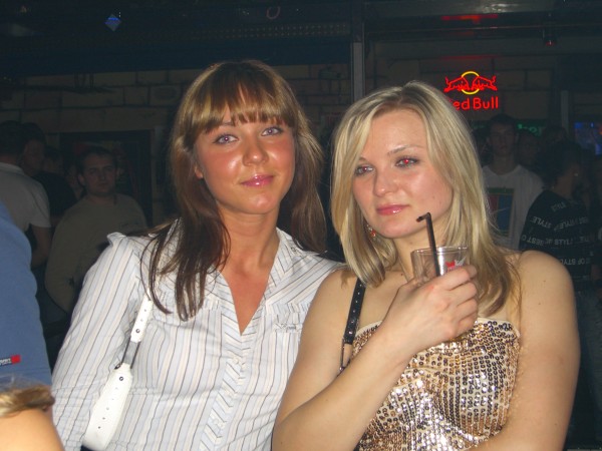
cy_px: 226
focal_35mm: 57
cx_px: 301
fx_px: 991
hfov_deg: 33.8
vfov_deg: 25.7
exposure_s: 1/60
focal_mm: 11.8
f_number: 3.6
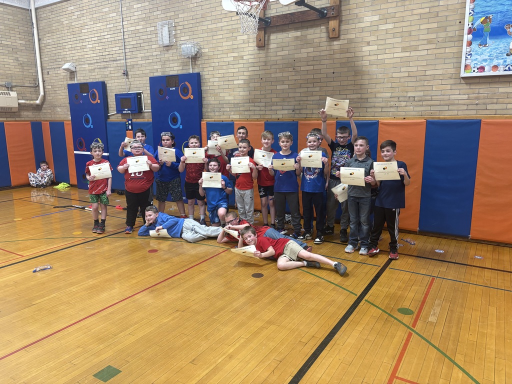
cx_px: 256
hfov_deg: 67.3
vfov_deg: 53.1
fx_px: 385
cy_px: 192
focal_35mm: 26
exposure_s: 1/60
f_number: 1.6
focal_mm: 5.96
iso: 125
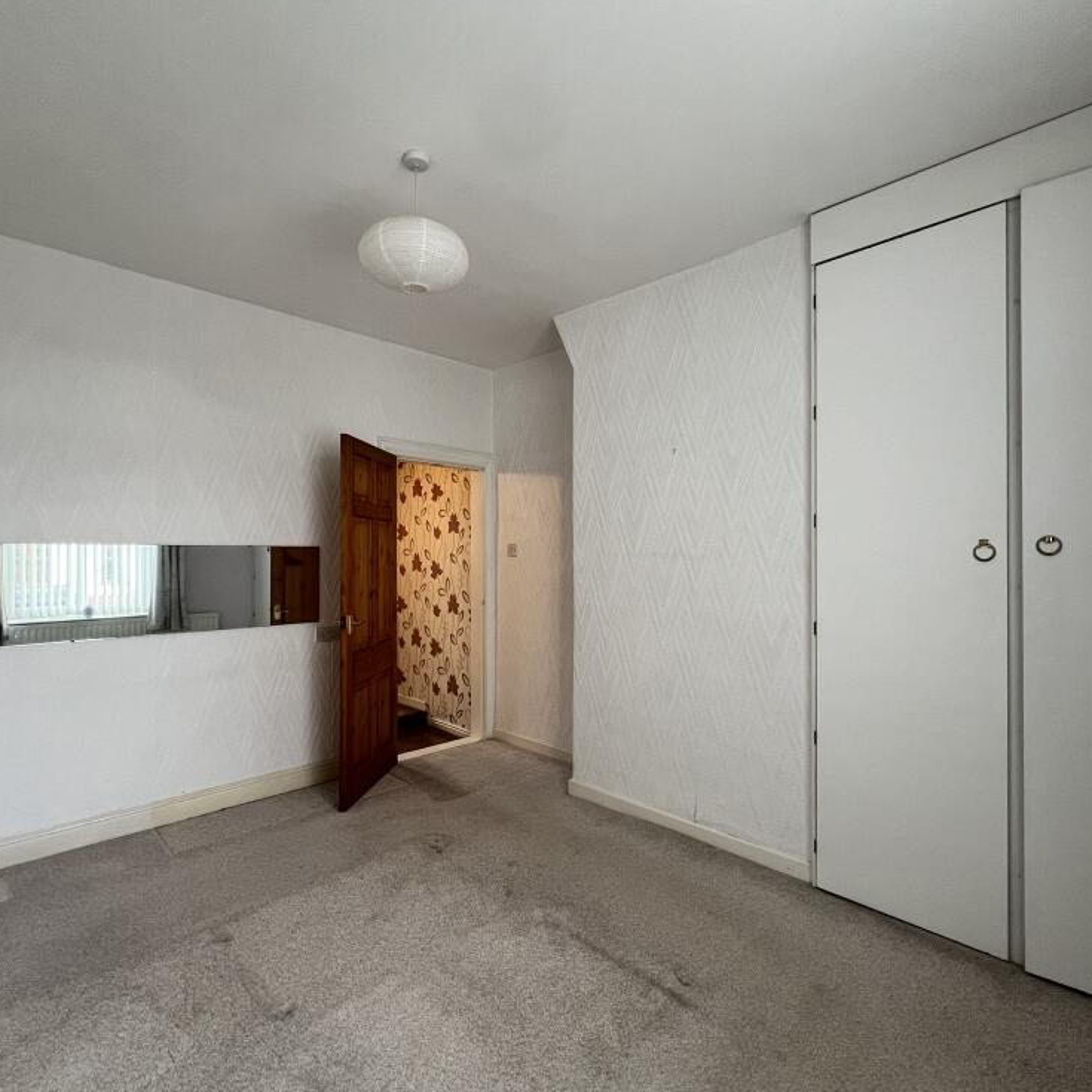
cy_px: 557
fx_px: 571
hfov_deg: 87.4
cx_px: 550
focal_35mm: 16
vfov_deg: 87.4
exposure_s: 1/50
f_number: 1.8
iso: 160
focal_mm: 1.57
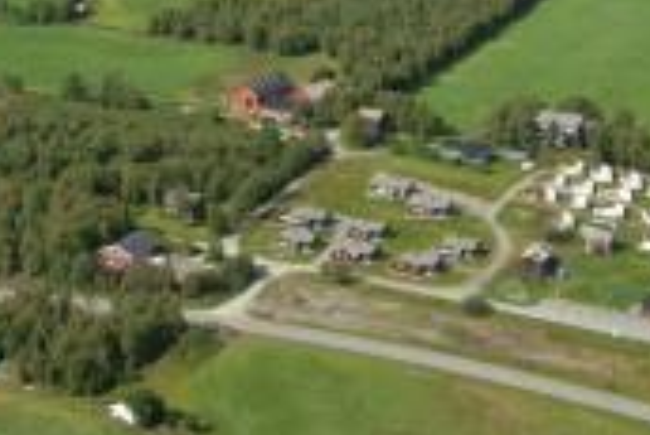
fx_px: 1735
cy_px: 0
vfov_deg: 14.1
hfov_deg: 21.0
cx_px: 151
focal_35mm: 96
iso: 400
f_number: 4.5
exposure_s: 1/2500
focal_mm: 24
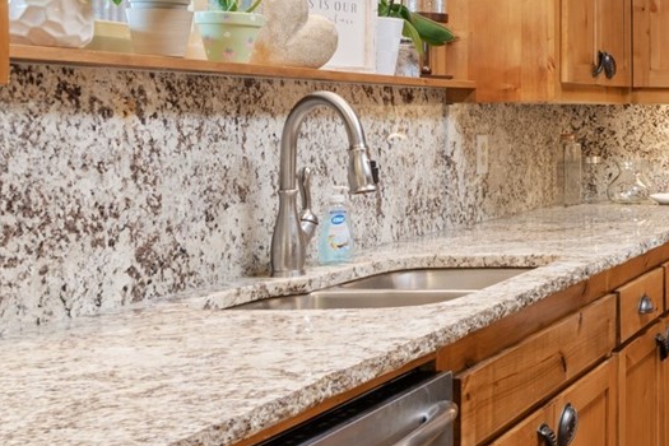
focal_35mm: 62
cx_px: 938
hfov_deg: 26.0
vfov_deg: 21.8
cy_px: 122
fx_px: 1152
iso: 250
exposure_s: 1
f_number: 9
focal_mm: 16
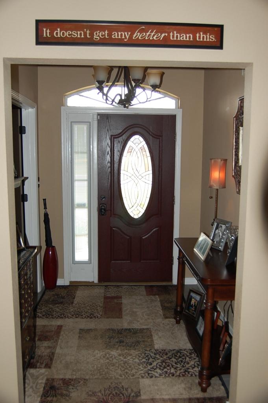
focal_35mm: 33
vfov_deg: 57.3
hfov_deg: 39.9
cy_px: 202
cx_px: 134
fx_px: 369
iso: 400
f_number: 3.8
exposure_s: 1/60
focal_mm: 22
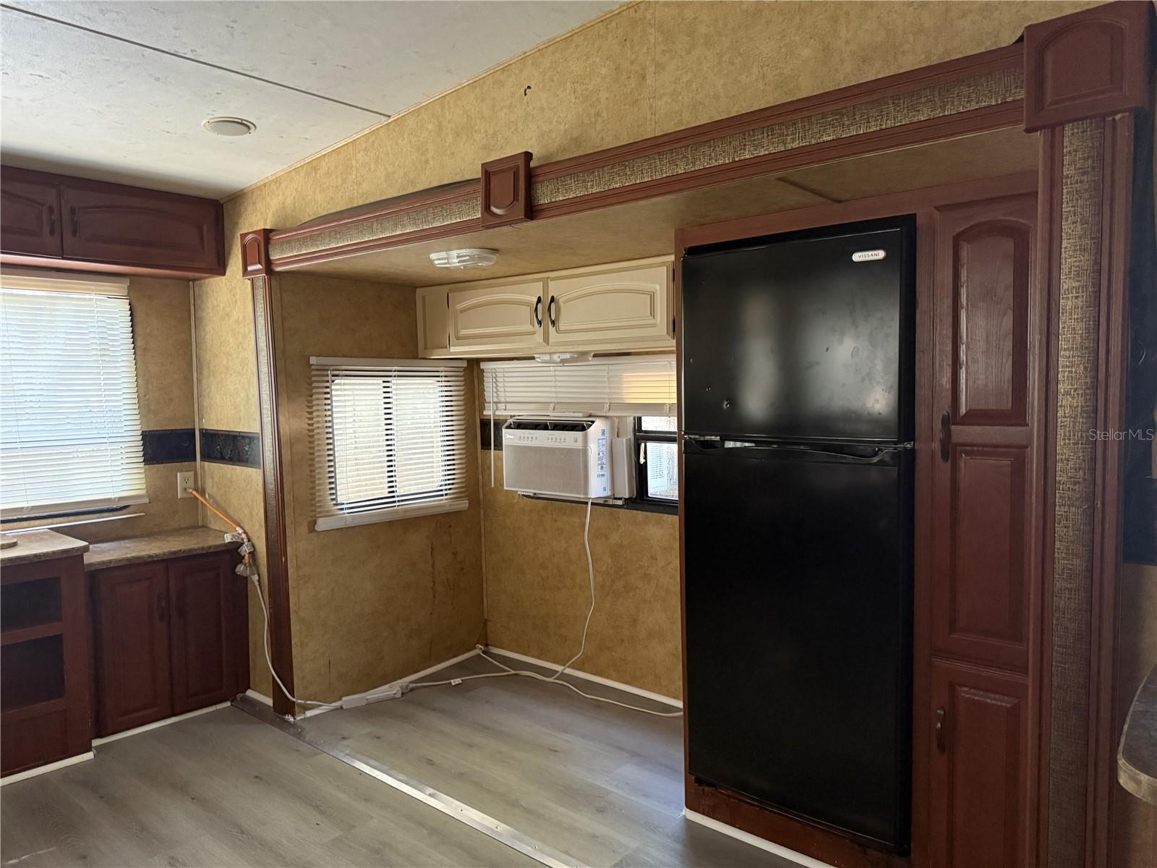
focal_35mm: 24
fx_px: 802
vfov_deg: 56.8
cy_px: 434
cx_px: 578
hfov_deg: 71.6
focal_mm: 6.76
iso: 800
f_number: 1.78
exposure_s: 1/40
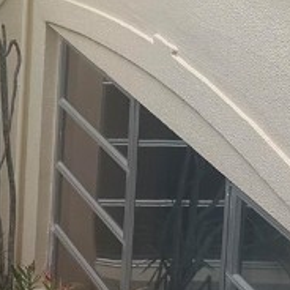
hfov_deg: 12.3
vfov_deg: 12.9
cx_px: -358
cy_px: -284
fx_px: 1118
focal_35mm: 118
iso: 80
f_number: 1.78
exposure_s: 1/714
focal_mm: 6.86
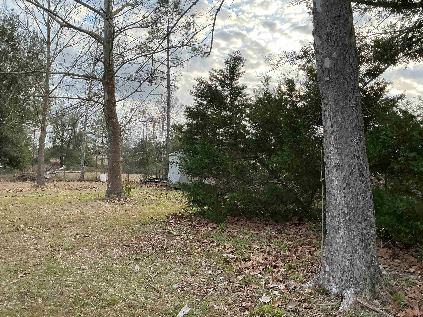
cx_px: 212
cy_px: 158
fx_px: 354
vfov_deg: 48.2
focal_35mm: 29
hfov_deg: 61.7
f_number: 1.8
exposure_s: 1/183
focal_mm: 3
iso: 20
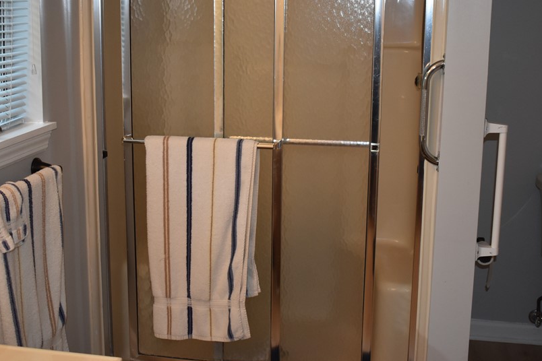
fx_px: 763
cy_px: 147
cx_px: 241
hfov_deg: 39.1
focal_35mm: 51
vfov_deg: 26.6
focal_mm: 25
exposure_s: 1/160
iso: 800
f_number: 4
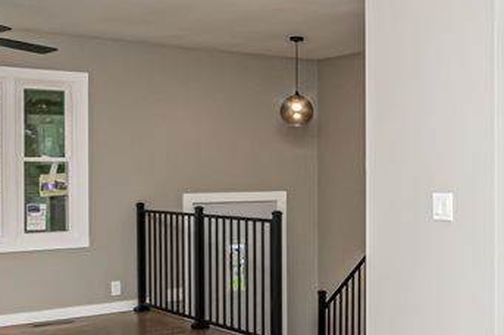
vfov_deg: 24.1
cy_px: 167
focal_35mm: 56
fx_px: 783
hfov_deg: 34.1
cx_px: 436
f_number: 10
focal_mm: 10
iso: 1250
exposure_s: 1/60
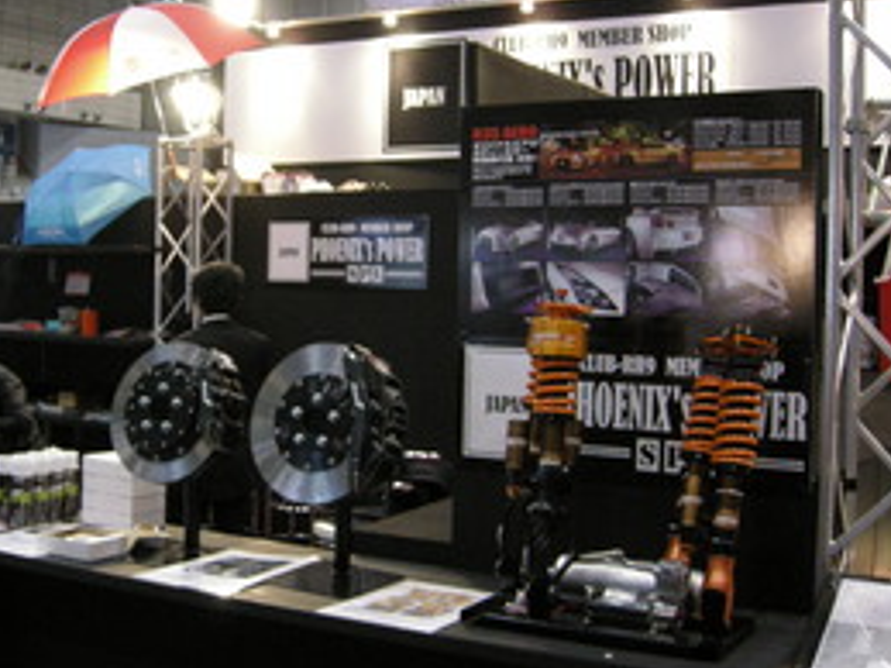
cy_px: 341
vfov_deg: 29.1
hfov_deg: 37.9
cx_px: 313
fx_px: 1286
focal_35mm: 50
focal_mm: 7.5
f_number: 2.7
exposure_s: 1/32
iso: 400
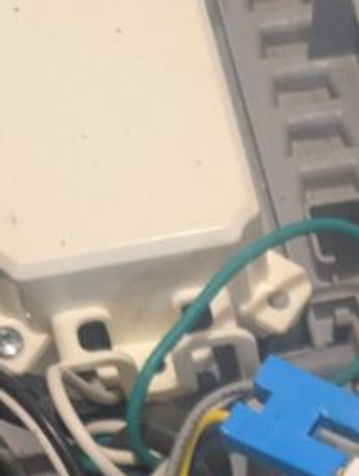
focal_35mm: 110
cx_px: 574
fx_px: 1517
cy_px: 931
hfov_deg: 12.7
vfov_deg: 14.9
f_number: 1.73
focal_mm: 4.38
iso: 668
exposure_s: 1/120
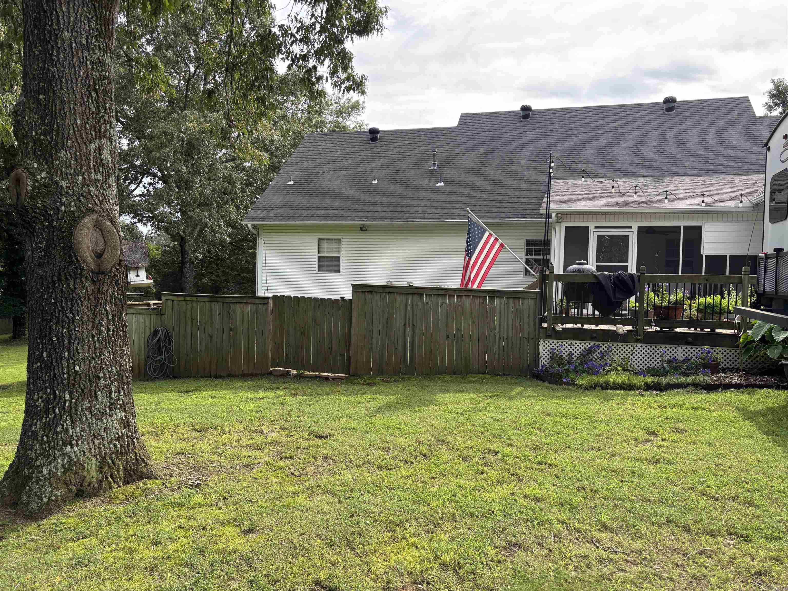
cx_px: 394
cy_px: 296
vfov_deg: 53.1
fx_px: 592
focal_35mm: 26
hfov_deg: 67.3
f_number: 1.6
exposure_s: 1/591
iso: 50
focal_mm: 5.96
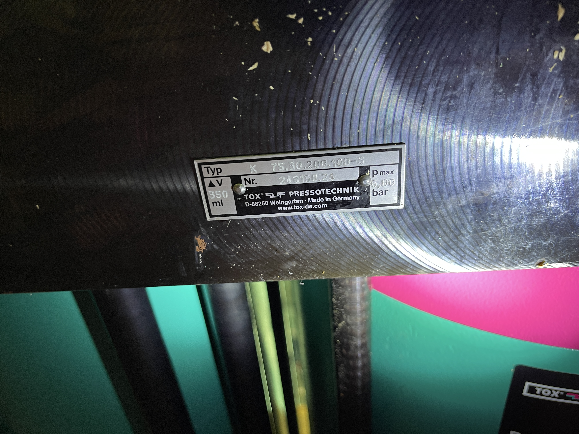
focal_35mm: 26
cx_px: 290
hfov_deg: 67.3
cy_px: 217
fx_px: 435
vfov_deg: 53.1
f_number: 1.6
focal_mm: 5.1
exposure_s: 1/61
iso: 100
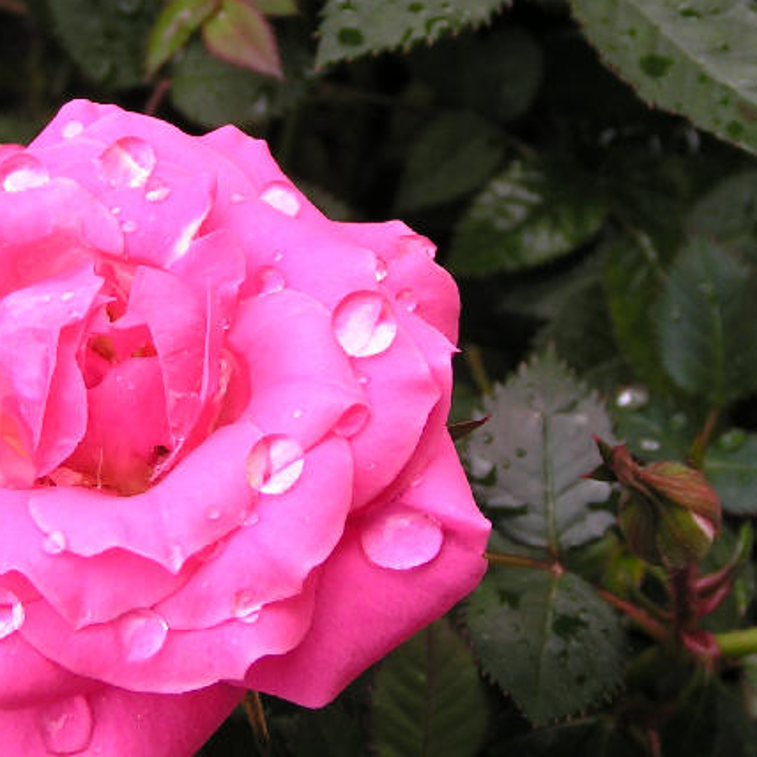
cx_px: 131
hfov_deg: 16.6
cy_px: 382
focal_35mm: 104
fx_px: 2573
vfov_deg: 16.7
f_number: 5
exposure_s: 1/100
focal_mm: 9.7
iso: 50
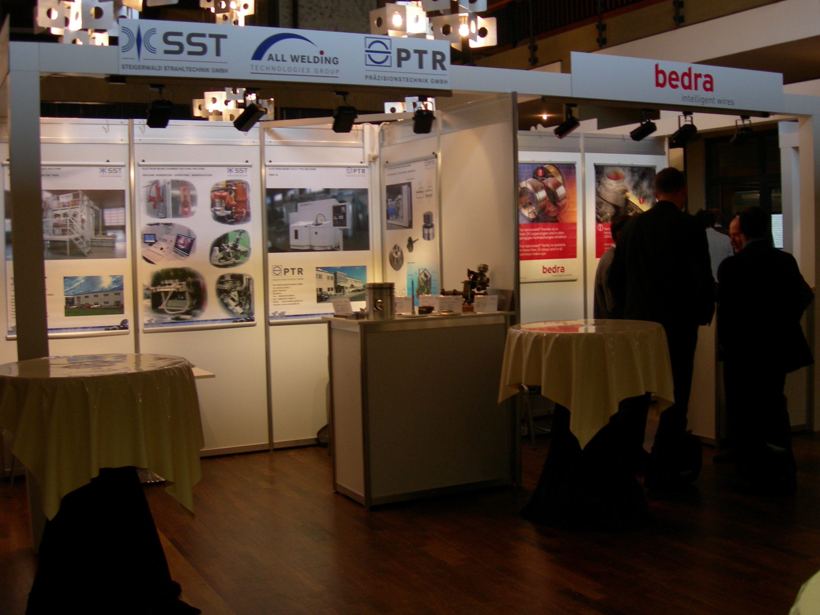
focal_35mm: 43
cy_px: 273
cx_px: 423
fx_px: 1019
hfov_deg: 43.8
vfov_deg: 33.6
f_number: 2.8
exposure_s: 1/30.6
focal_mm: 7.8
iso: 103
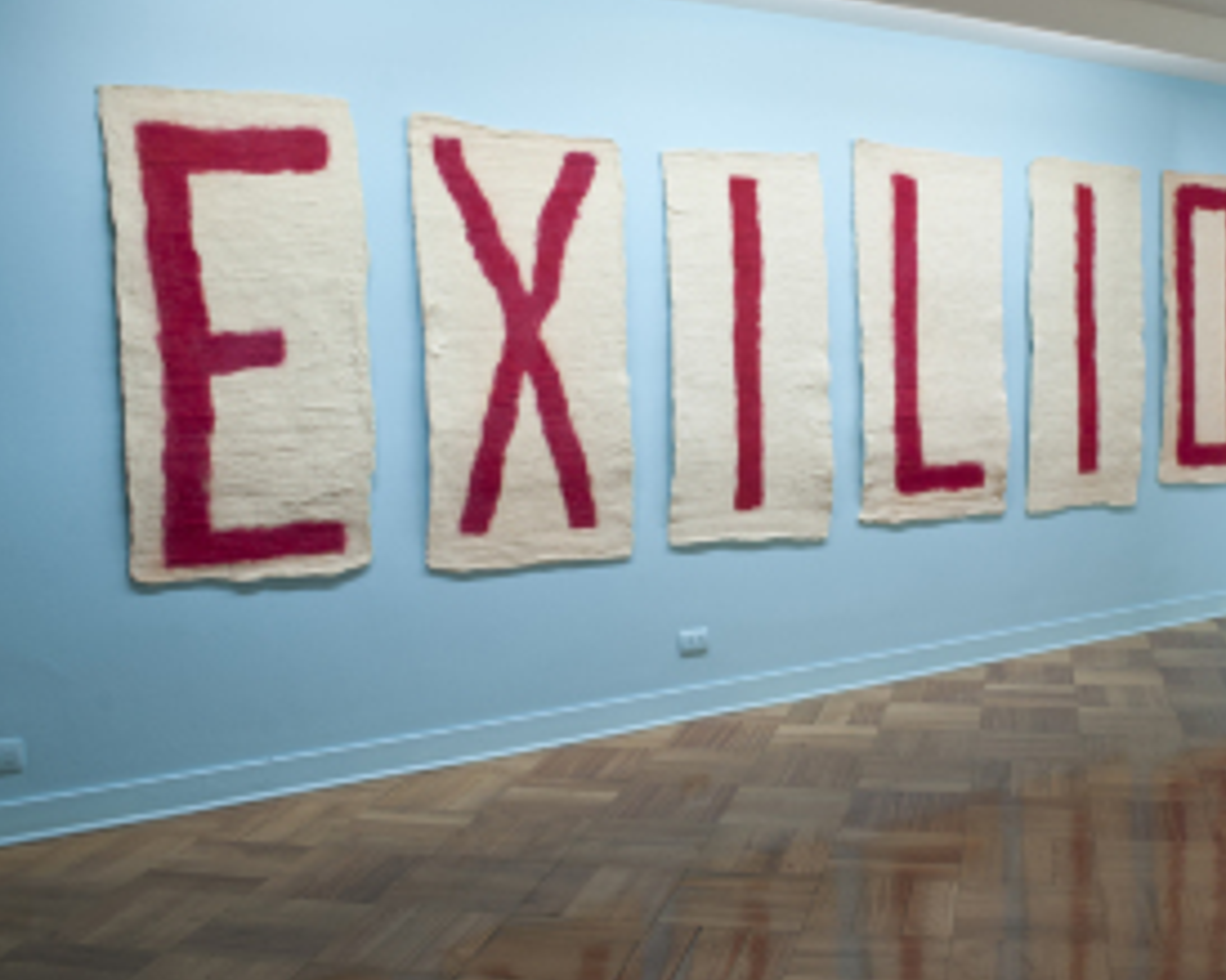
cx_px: 810
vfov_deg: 40.1
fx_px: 1342
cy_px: 497
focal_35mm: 37
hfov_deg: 48.3
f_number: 10
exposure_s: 1/4
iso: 100
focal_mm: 18
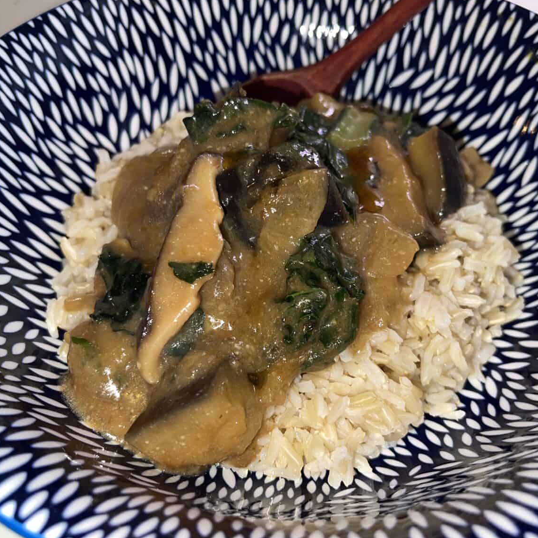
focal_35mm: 31
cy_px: 267
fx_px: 545
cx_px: 277
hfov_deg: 52.5
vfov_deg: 52.5
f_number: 1.6
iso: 40
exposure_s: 1/69
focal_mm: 5.1
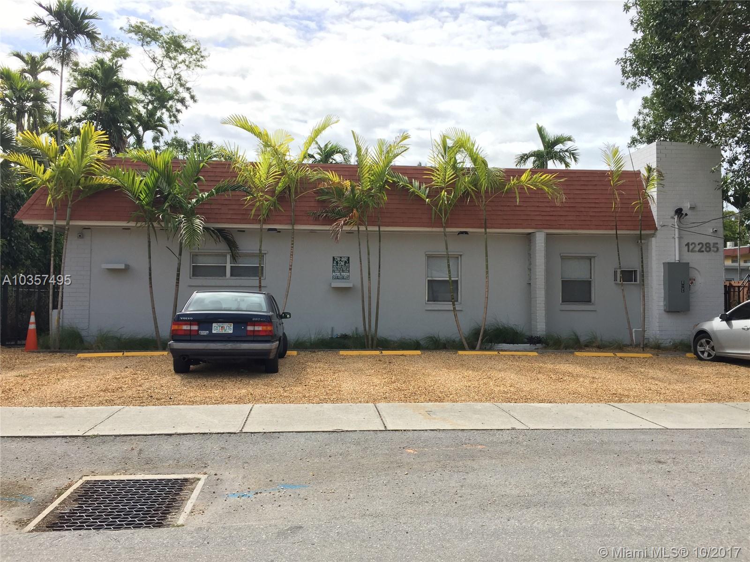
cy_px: 281
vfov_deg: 48.2
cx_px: 375
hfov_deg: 61.7
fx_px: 628
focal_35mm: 29
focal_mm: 4.15
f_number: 2.2
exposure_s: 1/1464
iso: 32
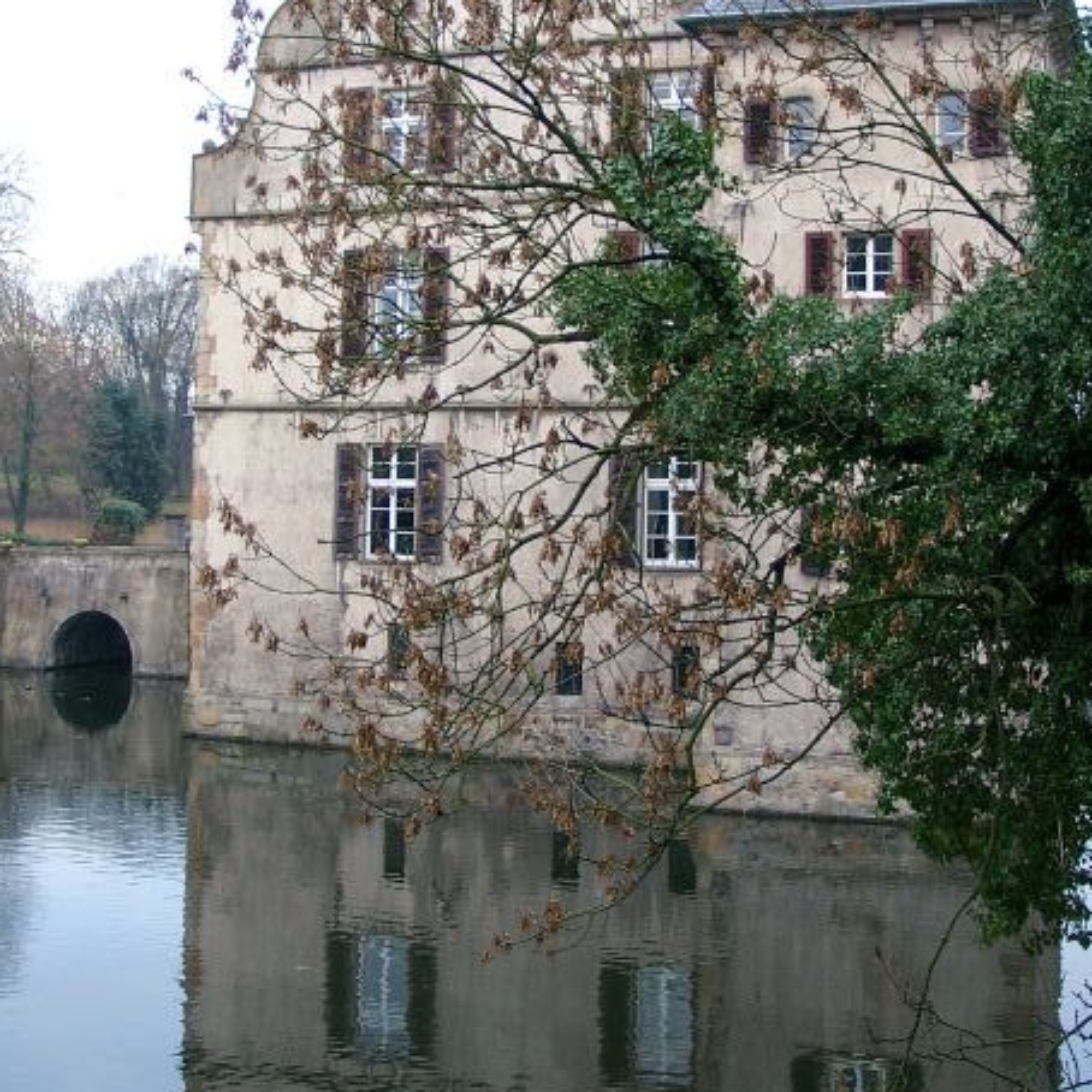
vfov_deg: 31.9
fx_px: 1892
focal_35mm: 53
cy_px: 354
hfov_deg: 32.2
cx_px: 597
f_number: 2
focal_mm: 7.13
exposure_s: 1/63.3
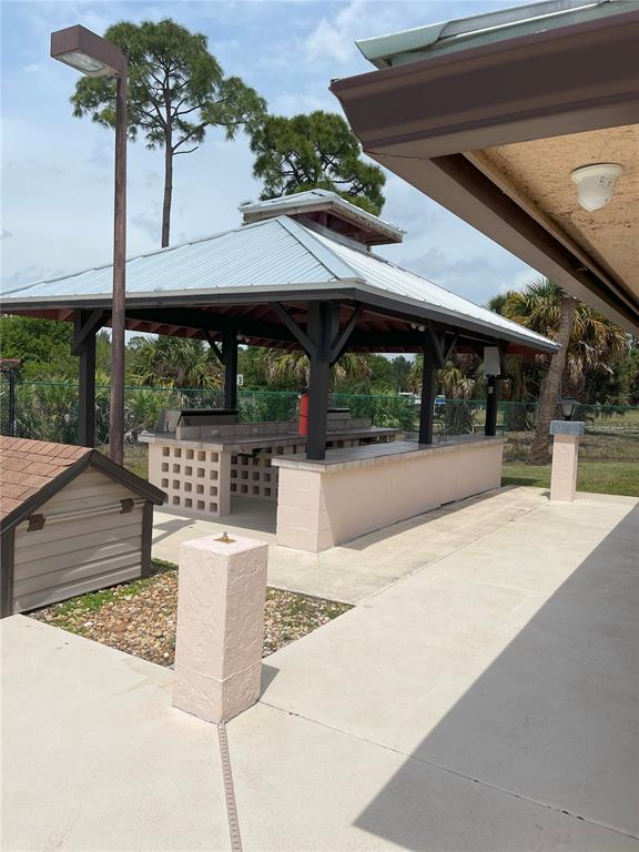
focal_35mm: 26
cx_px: 320
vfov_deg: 67.3
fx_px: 640
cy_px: 426
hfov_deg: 53.1
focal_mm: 5.1
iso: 50
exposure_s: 1/13514
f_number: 1.6
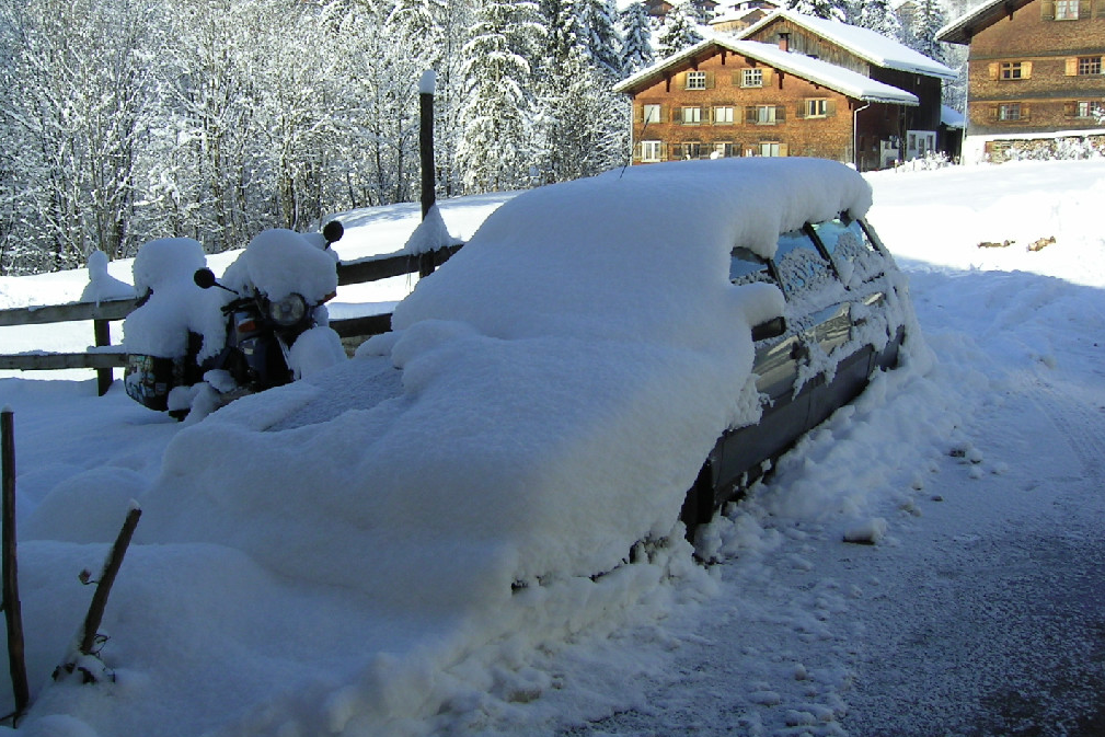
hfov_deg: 50.7
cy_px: 321
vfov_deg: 35.0
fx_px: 1166
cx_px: 554
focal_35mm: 38
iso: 50
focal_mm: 5.6
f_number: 4.8
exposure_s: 1/368
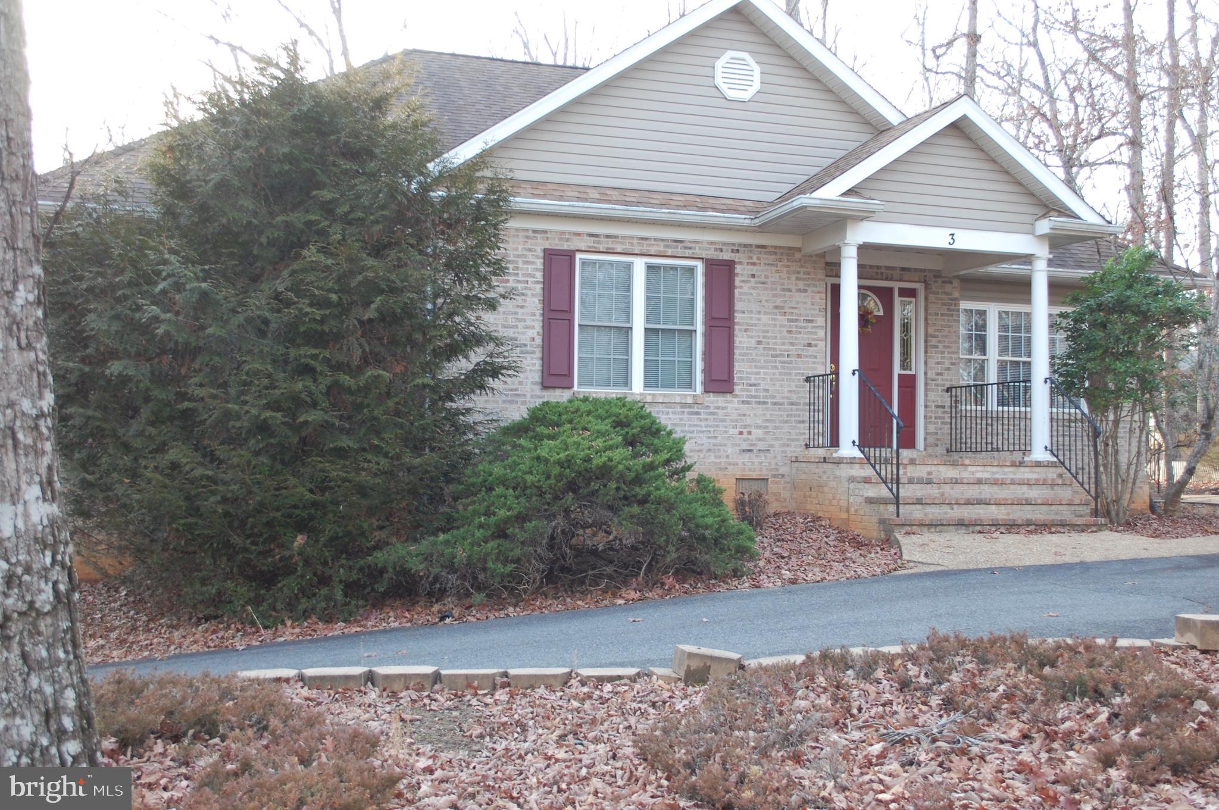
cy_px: 405
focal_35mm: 42
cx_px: 610
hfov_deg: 46.4
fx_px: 1421
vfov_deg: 31.8
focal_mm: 28
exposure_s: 1/100
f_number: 5
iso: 400
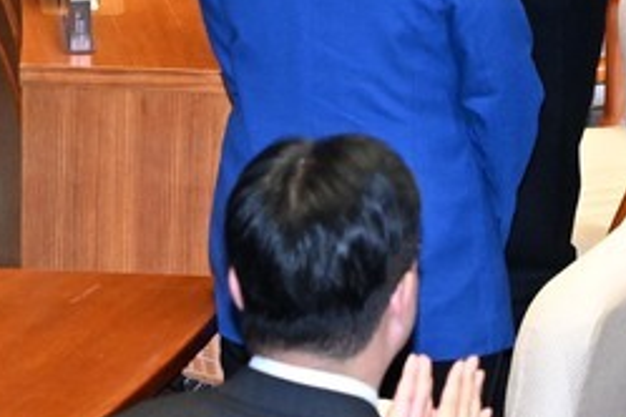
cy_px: -544
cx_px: 1420
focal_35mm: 901
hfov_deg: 2.3
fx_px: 15666
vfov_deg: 1.5
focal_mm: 160
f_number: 7.1
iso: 4000
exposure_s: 1/250
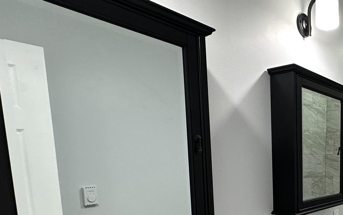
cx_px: 327
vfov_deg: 36.7
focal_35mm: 32
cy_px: 198
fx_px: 299
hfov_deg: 50.6
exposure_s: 1/120
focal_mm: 2.22
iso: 160
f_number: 2.2
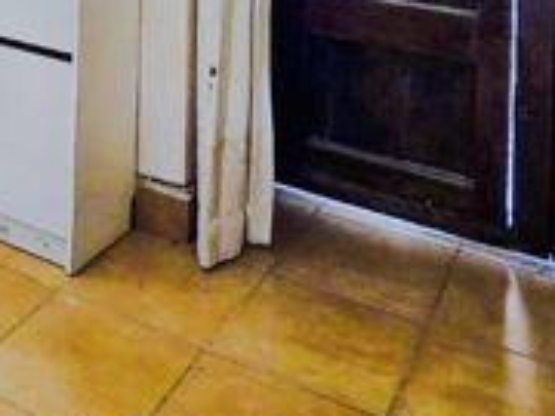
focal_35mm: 51
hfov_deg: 35.0
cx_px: 42
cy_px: -203
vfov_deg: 23.2
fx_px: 818
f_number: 2.2
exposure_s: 1/50
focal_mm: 2.2
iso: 200
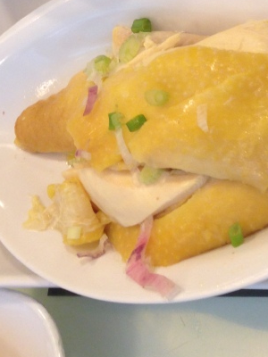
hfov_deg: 16.5
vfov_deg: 20.6
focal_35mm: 88
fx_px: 908
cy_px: -89
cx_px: 263
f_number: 2.4
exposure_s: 1/20
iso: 80
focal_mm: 4.12
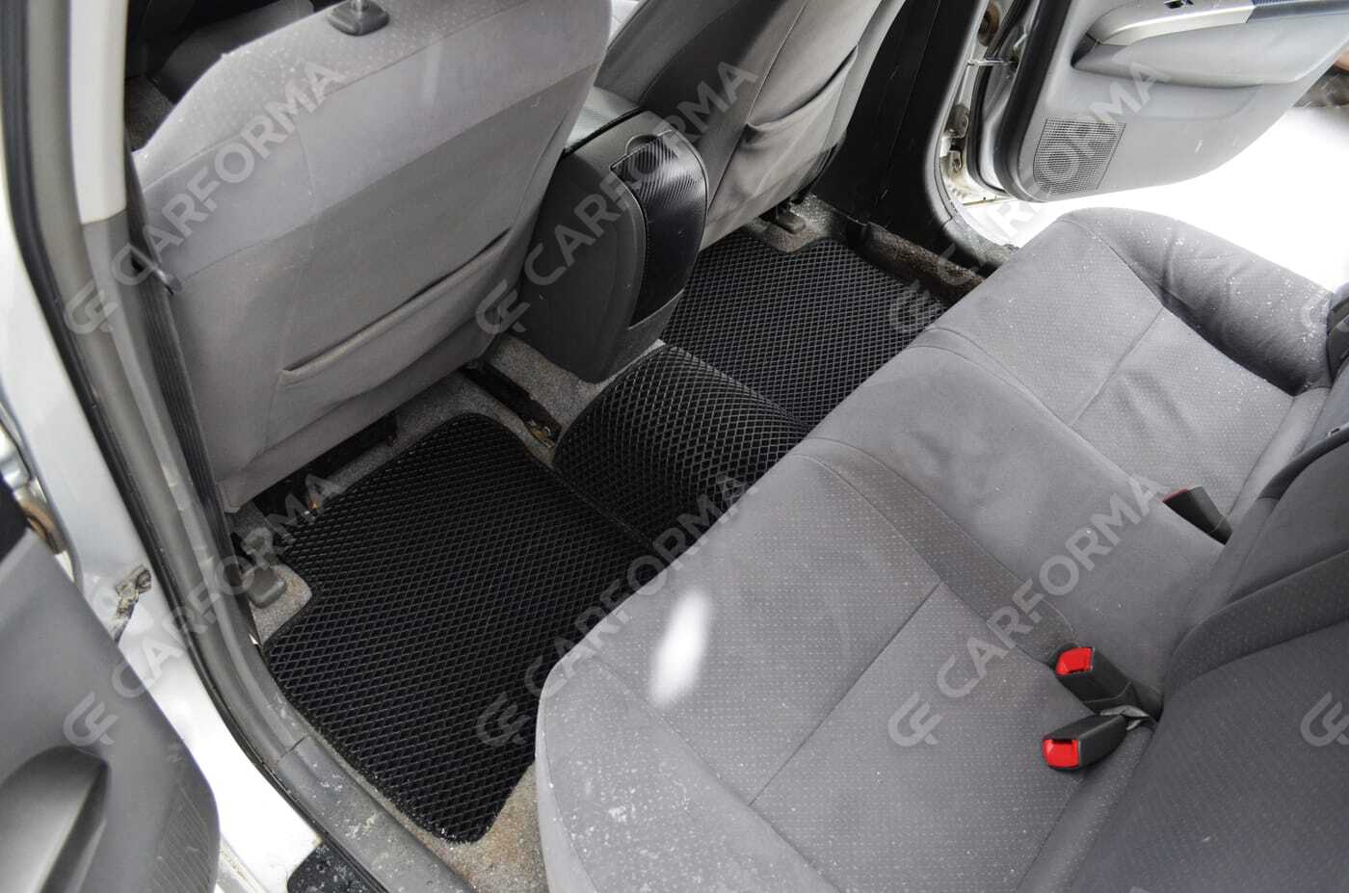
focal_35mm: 27
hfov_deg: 67.5
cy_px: 446
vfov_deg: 47.7
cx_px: 674
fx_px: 1010
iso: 720
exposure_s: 1/60
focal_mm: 18
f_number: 4
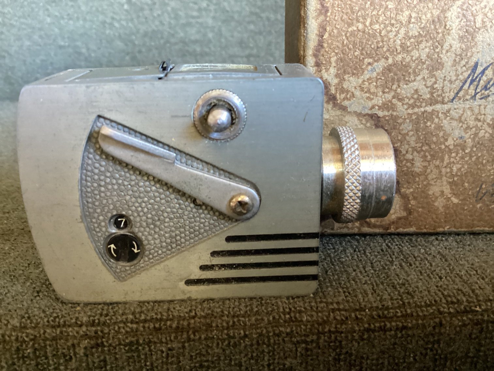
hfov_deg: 58.3
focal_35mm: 31
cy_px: 186
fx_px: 442
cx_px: 247
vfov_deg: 45.4
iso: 400
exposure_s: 1/33
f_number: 2.4
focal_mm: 3.3
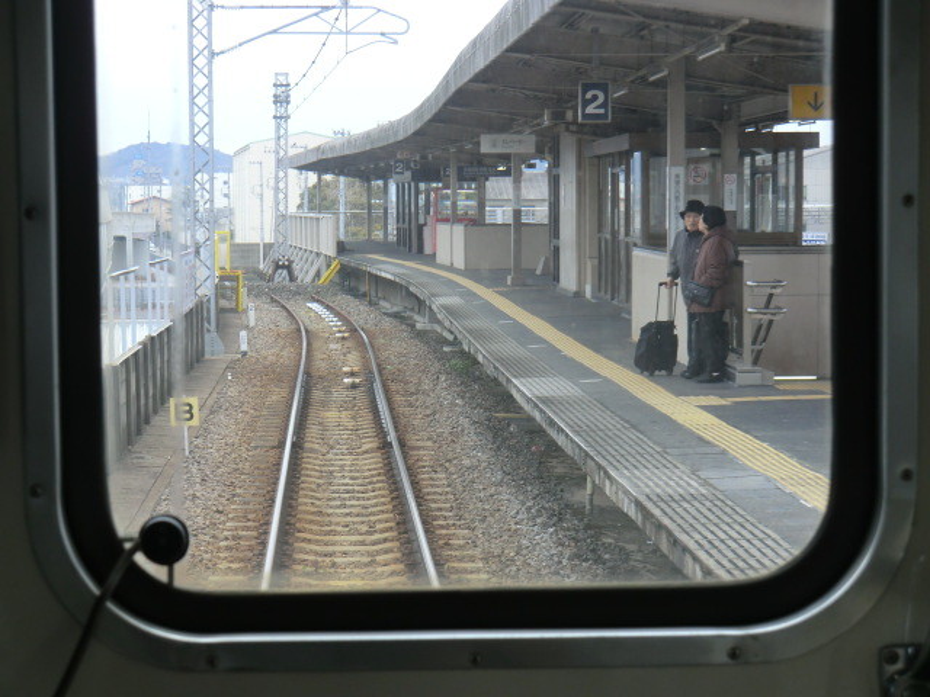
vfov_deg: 16.6
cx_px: 465
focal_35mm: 89
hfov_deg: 22.0
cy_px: 348
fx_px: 2391
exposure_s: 1/80
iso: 100
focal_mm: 16
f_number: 4.8
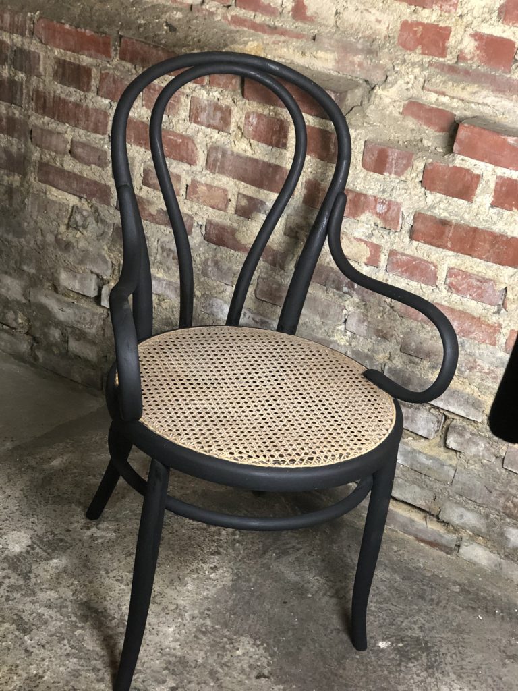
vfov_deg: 36.8
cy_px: 346
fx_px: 1038
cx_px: 259
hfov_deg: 28.0
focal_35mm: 52
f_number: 2.4
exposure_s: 1/17
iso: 160
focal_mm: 6
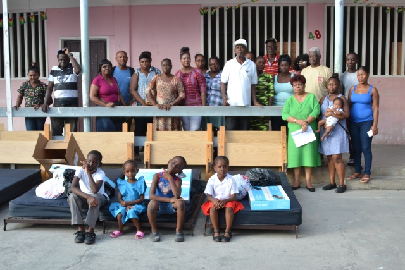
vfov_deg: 31.9
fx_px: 473
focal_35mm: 42
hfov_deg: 46.4
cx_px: 202
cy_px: 135
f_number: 3.5
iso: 200
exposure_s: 1/320
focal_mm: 28
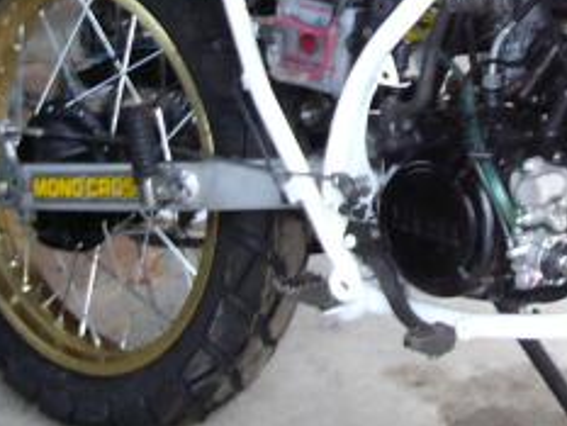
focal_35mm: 96
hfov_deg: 20.0
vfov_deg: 15.2
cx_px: 533
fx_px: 1573
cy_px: 41
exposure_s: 1/8
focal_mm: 5.8
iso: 200
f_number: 2.8
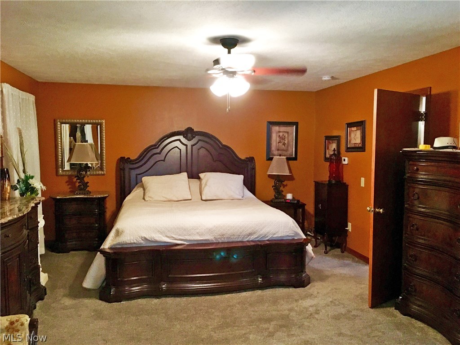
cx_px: 230
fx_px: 385
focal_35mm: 29
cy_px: 172
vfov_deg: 48.2
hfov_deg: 61.7
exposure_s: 1/15
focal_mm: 4.15
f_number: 2.2
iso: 200
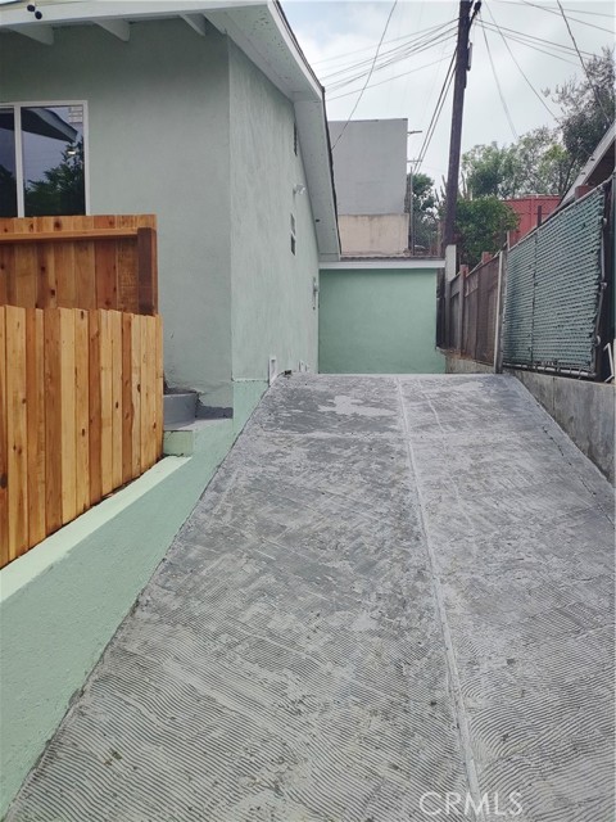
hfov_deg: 54.9
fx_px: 593
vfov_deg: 69.4
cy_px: 411
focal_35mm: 25
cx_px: 308
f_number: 1.7
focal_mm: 4.71
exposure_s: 1/2281
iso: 100
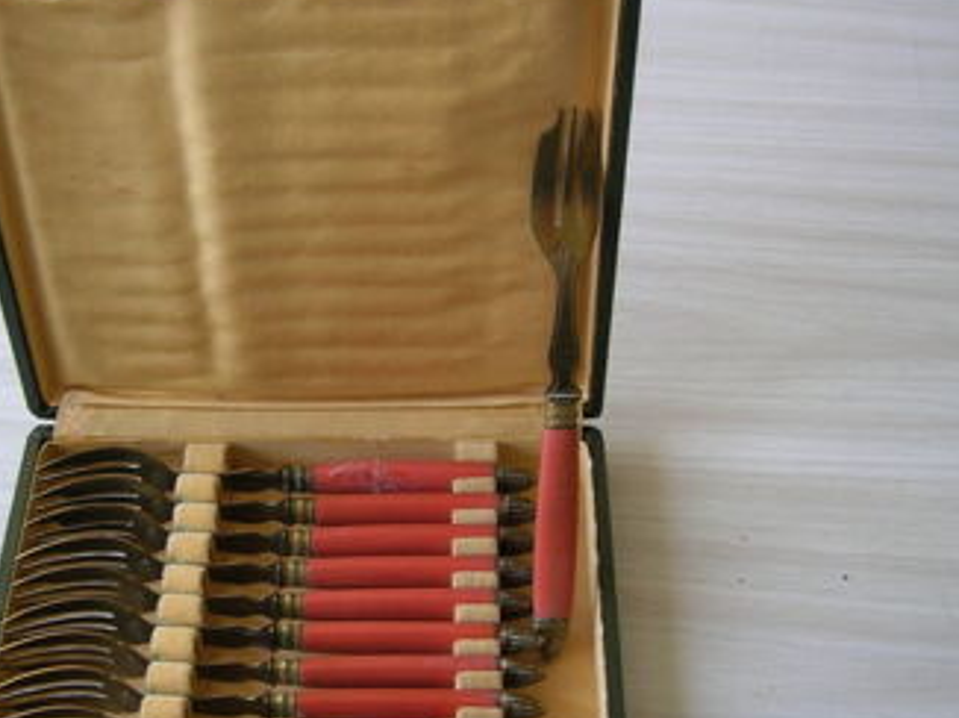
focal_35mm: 50
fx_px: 1384
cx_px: 377
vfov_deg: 29.0
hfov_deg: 38.0
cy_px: 416
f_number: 2.9
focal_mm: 5.7
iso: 50
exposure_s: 1/8.4
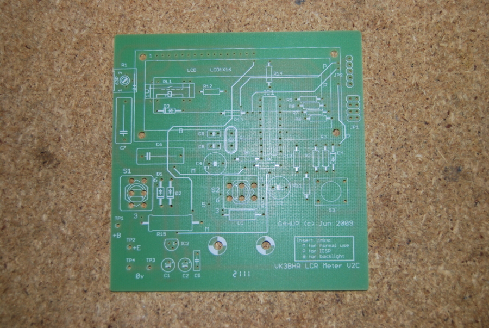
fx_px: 694
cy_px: 164
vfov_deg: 26.6
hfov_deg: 38.8
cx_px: 244
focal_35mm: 51
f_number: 4.5
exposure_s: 1/60
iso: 200
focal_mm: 34
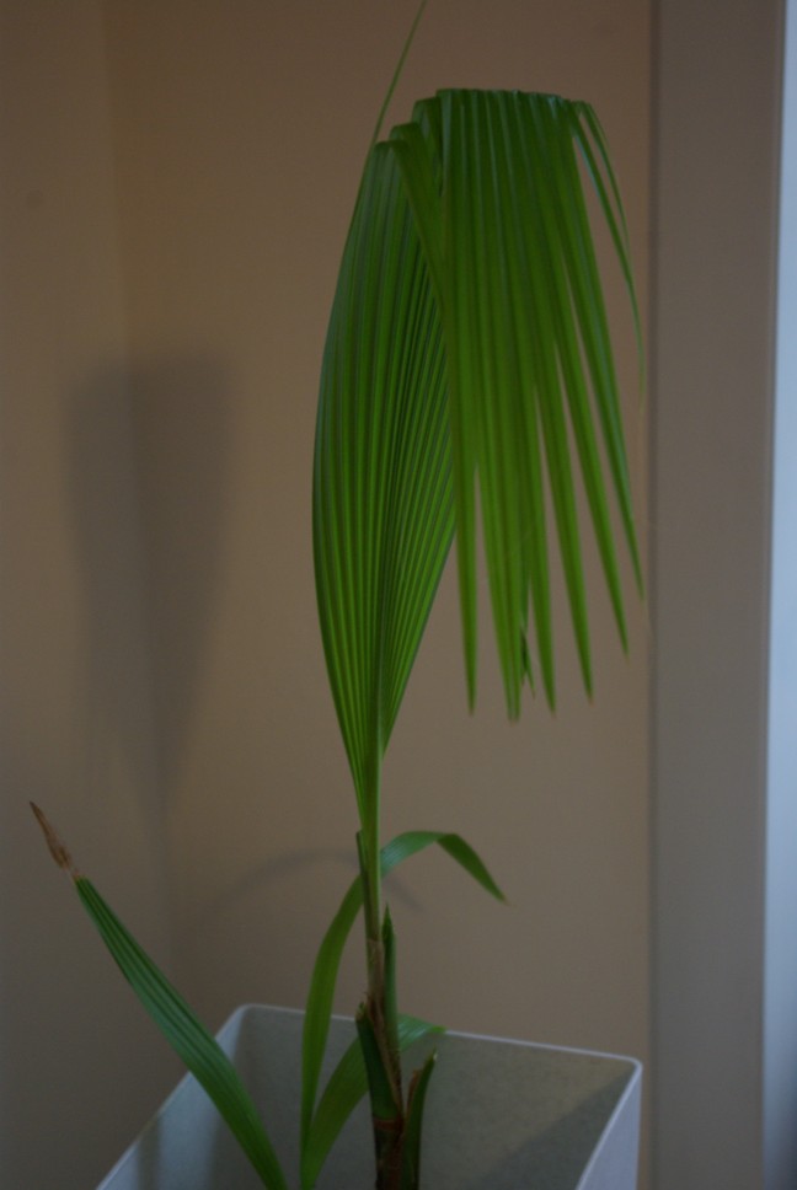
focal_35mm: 68
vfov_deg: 29.8
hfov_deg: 20.2
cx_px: 398
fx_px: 2235
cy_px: 595
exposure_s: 1/20
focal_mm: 45
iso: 400
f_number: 4.5
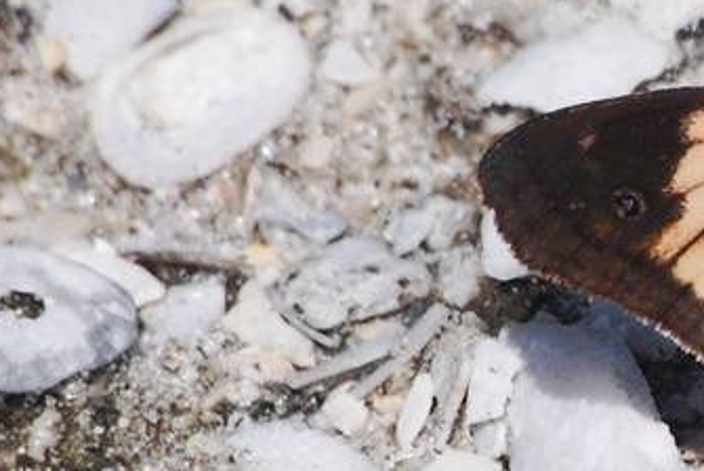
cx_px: 1082
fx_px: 42041
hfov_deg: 1.0
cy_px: 226
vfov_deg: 0.6
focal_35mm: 2148
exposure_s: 1/500
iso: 400
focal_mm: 300
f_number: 11
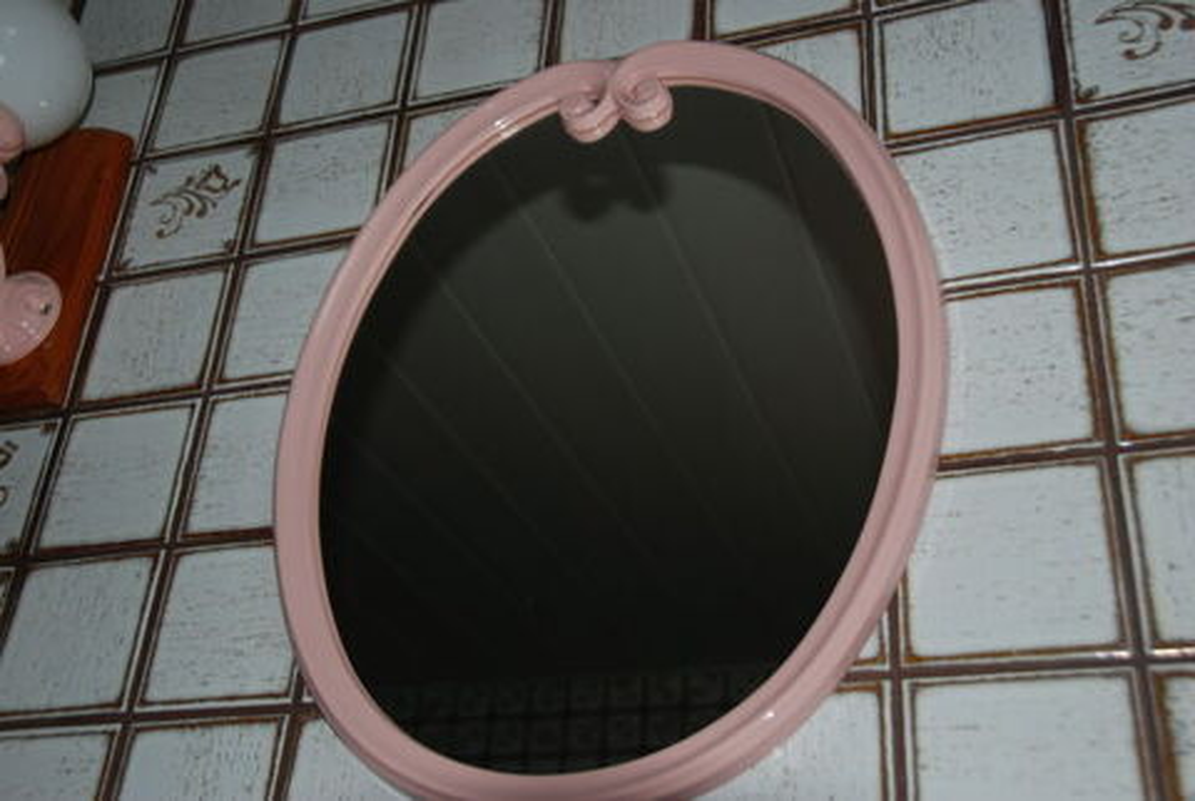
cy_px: 400
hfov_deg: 46.3
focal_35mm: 42
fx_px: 1397
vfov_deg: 32.0
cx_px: 598
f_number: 4
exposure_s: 1/60
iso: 200
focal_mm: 28
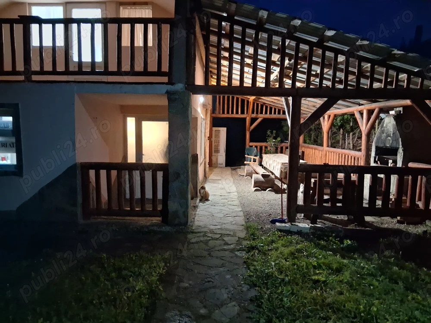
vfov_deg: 53.1
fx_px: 324
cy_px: 162
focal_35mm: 26
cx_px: 216
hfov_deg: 67.3
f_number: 1.8
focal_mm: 3.98
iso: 3200
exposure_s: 1/17
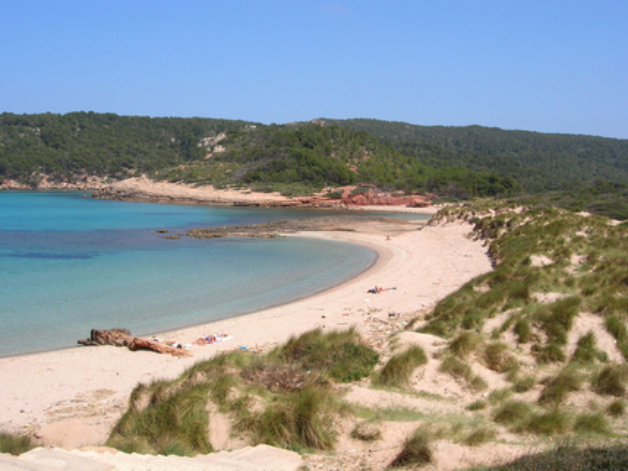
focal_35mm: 39
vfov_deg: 36.8
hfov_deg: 47.8
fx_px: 708
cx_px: 318
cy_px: 234
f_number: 4.8
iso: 64
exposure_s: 1/567
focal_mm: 7.8
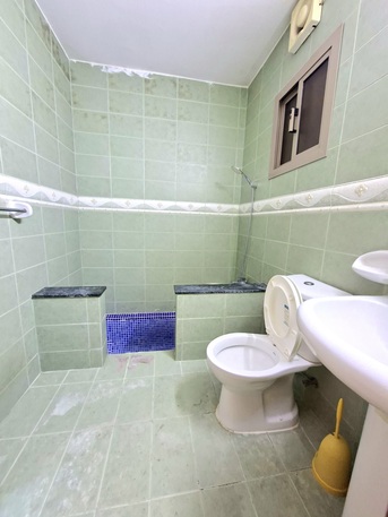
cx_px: 194
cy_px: 258
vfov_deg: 106.2
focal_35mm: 13
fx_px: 194
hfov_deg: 89.9
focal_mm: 1.74
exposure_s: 1/24
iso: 320
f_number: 2.2
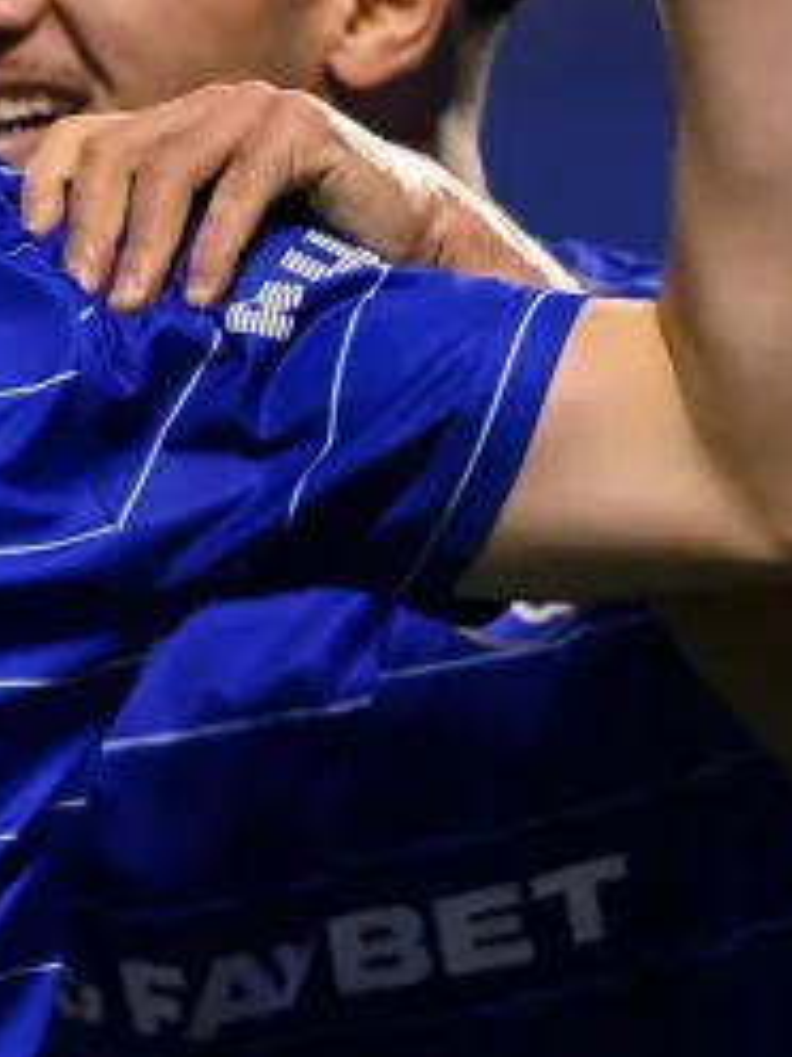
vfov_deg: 1.7
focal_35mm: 1180
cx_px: -477
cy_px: -13
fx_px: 35997
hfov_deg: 1.3
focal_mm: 400
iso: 4000
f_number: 2.8
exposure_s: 1/1600
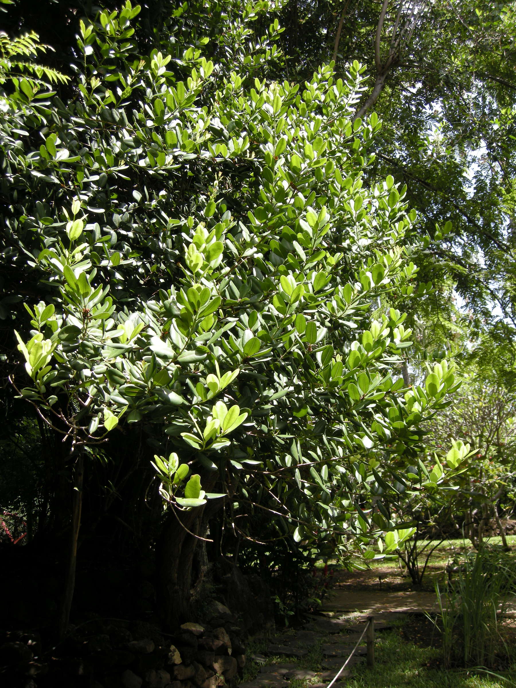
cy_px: 344
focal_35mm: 35
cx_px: 258
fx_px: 696
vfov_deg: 52.6
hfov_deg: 40.7
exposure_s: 1/144
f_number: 3.8
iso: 64
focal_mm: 7.5
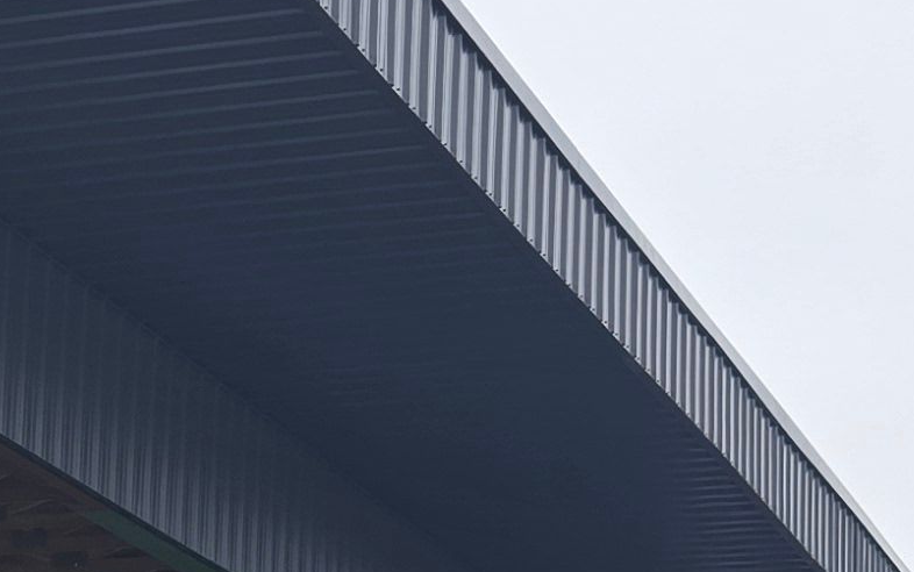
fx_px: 3090
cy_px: 612
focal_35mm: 124
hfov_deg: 16.7
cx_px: 141
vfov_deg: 10.5
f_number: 1.8
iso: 25
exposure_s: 1/1145
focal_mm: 5.4
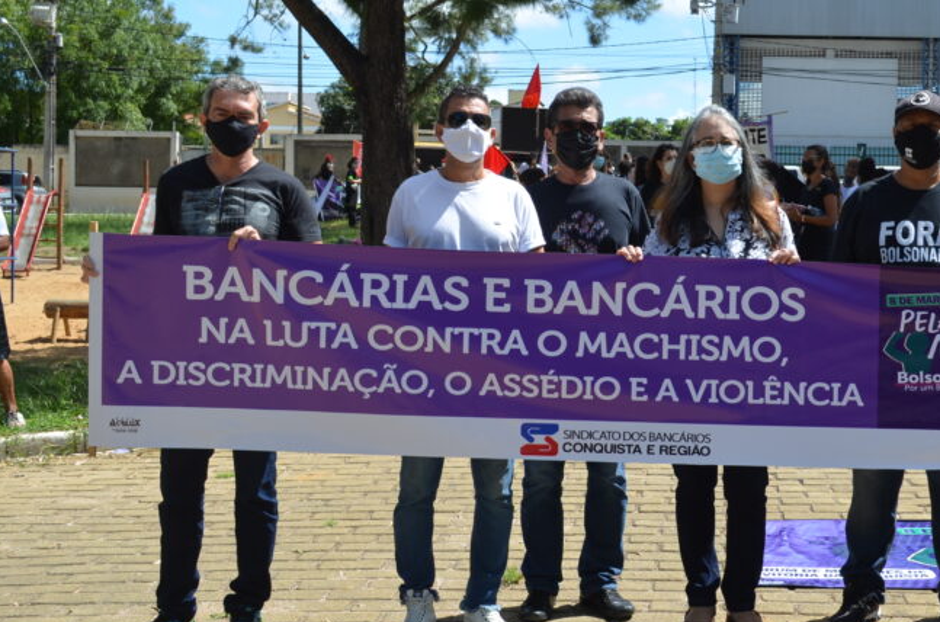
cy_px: 307
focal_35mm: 57
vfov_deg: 23.7
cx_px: 693
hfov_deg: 34.5
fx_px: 1485
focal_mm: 24
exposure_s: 1/250
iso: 110
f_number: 8
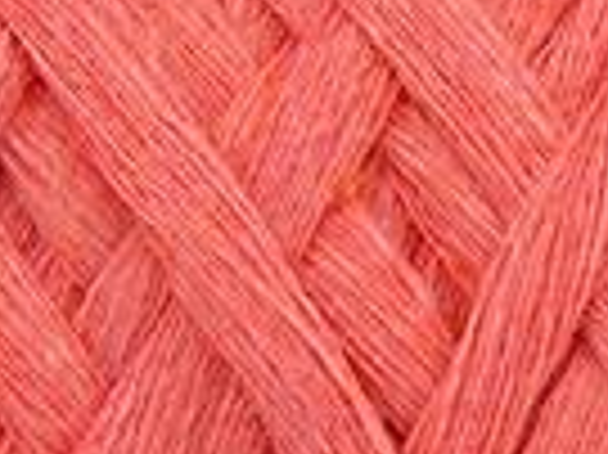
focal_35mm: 213
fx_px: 3738
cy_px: 285
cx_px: 500
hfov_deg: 9.3
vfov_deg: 7.0
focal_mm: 14.73
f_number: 2.9
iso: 200
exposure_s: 1/63.3
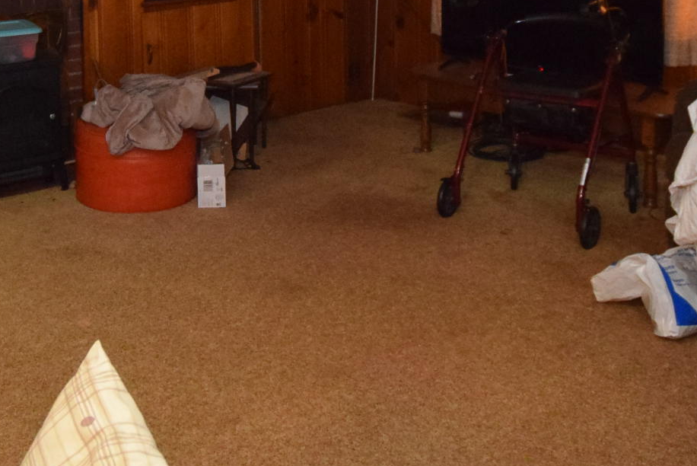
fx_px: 949
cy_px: -42
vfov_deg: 25.6
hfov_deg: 39.3
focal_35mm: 49
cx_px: 177
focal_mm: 10
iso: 3200
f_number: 3.5
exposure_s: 1/60
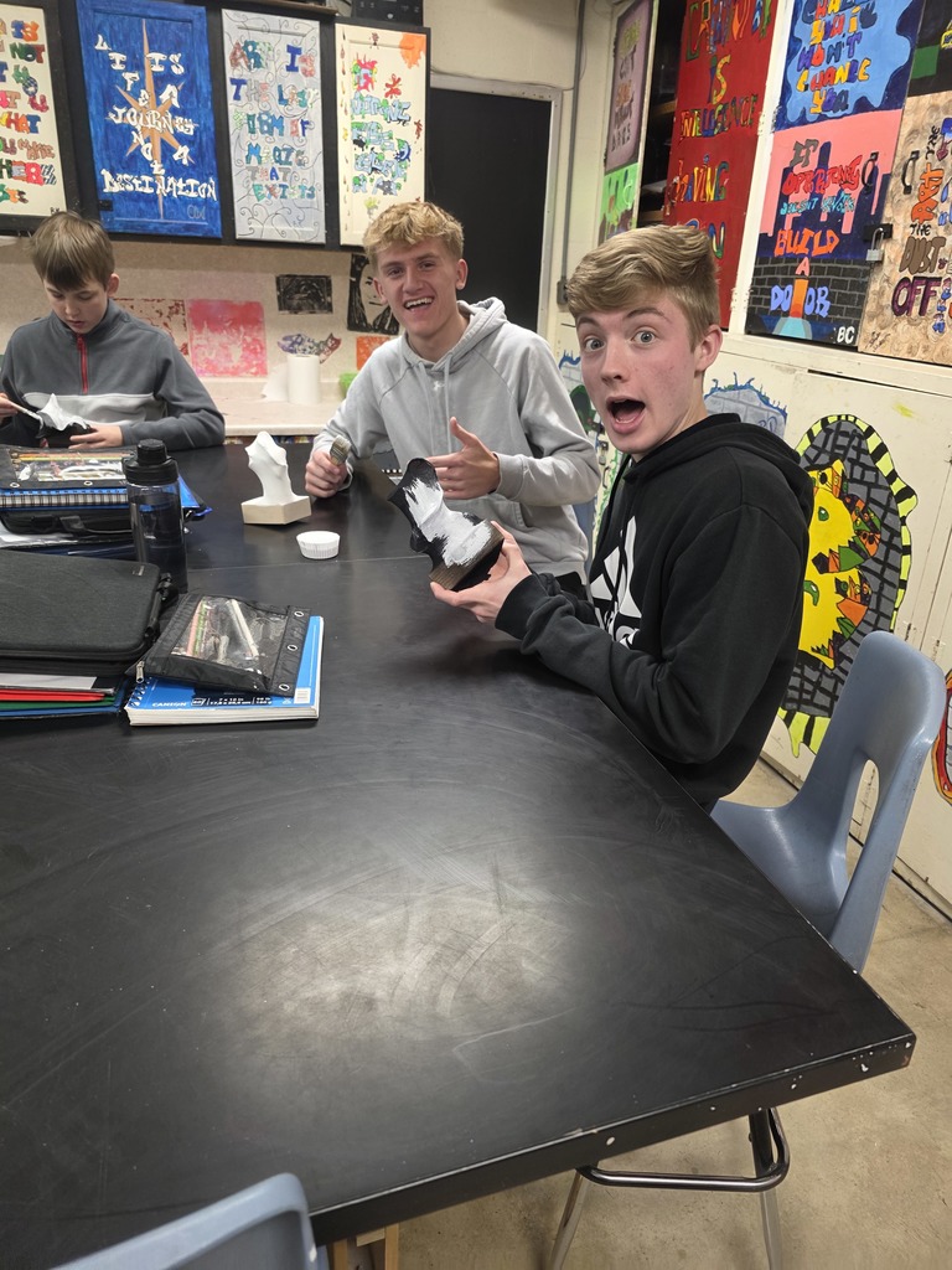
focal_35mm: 23
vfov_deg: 73.9
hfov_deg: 58.9
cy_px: 635
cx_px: 476
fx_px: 843
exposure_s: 1/120
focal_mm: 6.3
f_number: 1.7
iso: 320
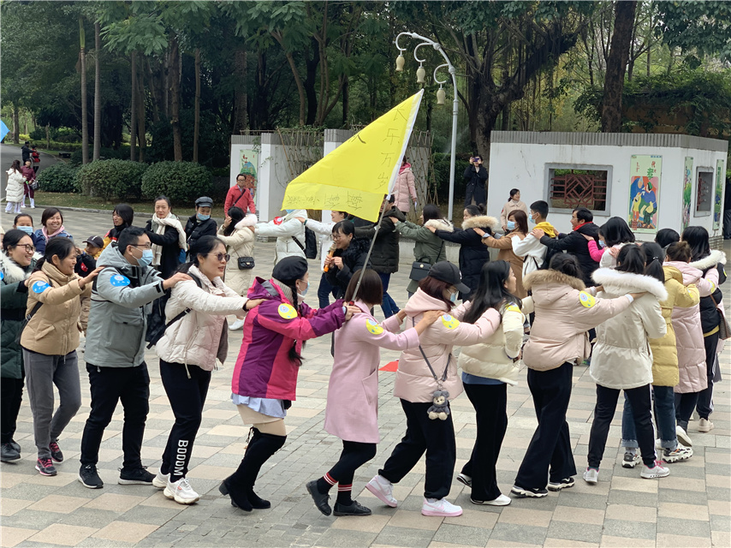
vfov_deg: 28.0
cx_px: 366
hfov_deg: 36.8
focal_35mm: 52
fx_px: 1098
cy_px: 274
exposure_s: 1/122
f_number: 2.4
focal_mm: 6
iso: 16
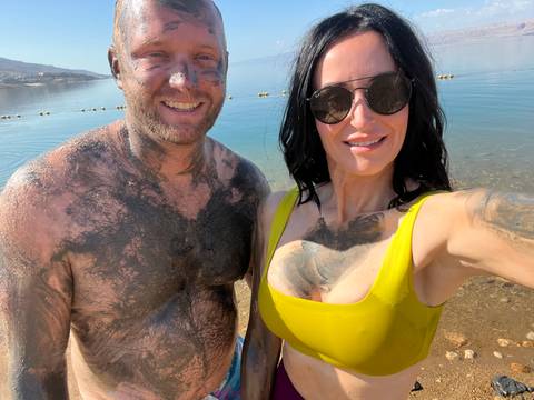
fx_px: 355
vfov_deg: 58.9
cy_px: 200
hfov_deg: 73.9
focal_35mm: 23
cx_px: 267
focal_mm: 2.71
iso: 32
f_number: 2.2
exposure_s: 1/466
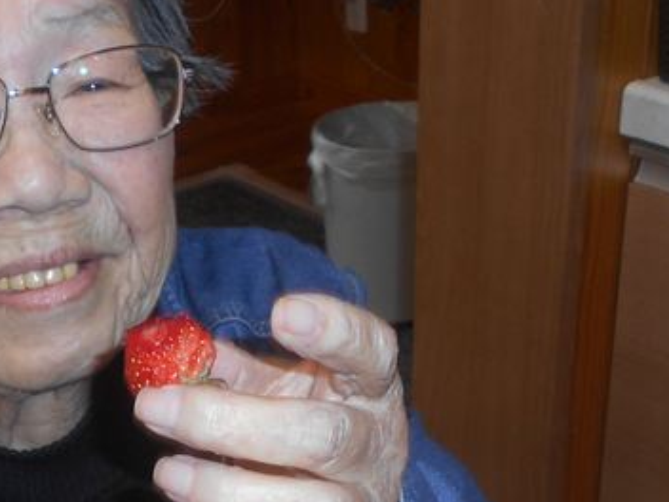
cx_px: 27
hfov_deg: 24.7
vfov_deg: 19.1
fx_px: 1469
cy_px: 446
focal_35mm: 76
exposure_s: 1/25
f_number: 3.2
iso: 80
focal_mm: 4.6
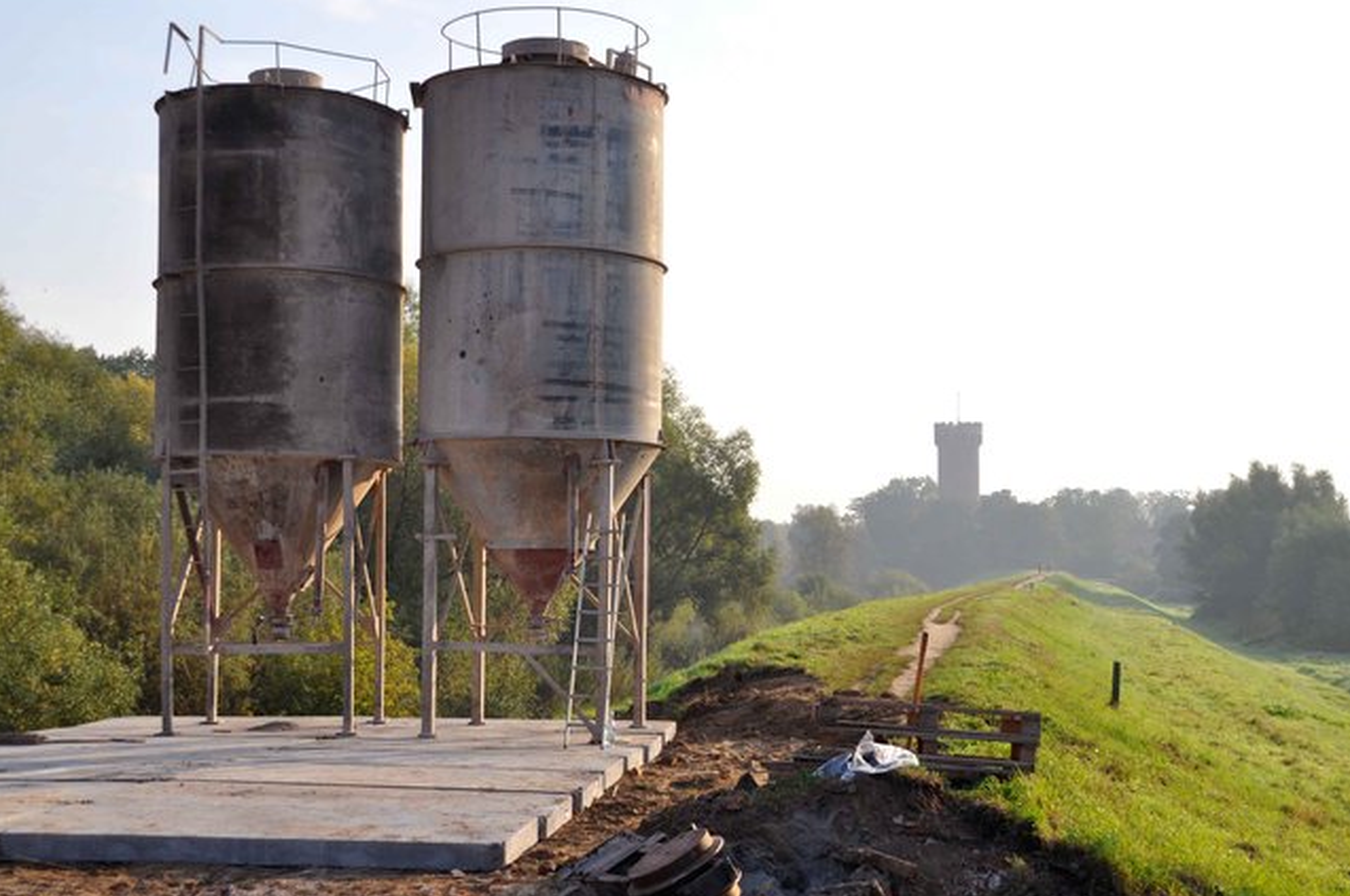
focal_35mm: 49
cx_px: 682
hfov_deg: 40.4
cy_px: 455
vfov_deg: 27.5
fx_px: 1835
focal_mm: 32
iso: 200
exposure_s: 1/320
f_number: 9
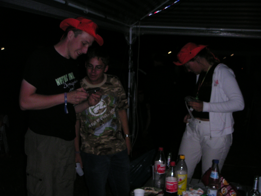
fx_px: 287
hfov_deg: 49.0
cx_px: 130
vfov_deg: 37.7
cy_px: 98
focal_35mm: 38
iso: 160
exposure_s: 1/45
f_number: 6.7
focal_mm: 6
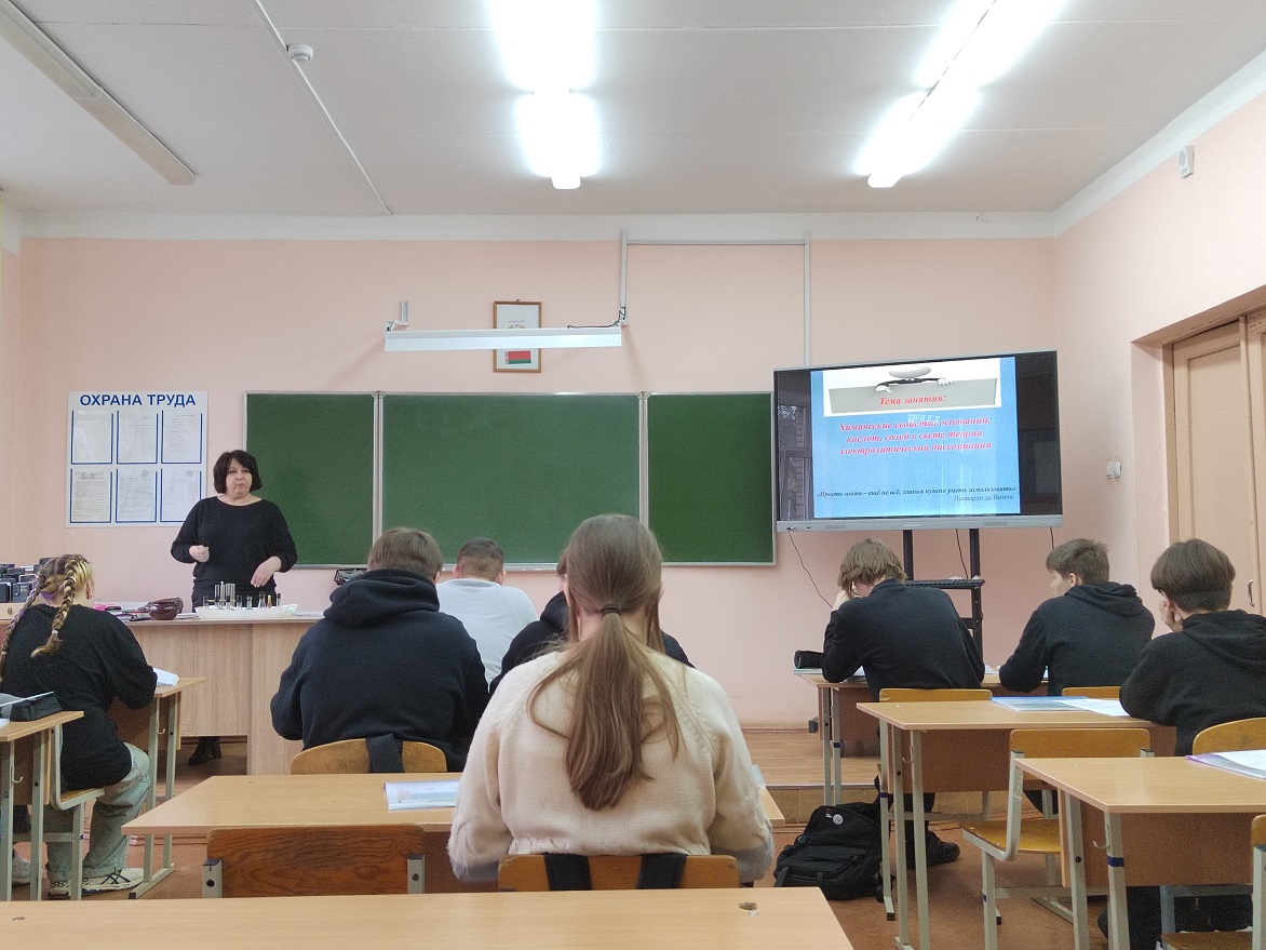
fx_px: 1243
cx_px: 633
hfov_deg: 54.0
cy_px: 475
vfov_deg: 41.8
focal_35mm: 34
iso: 1241
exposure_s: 1/100
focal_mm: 5.52
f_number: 1.9
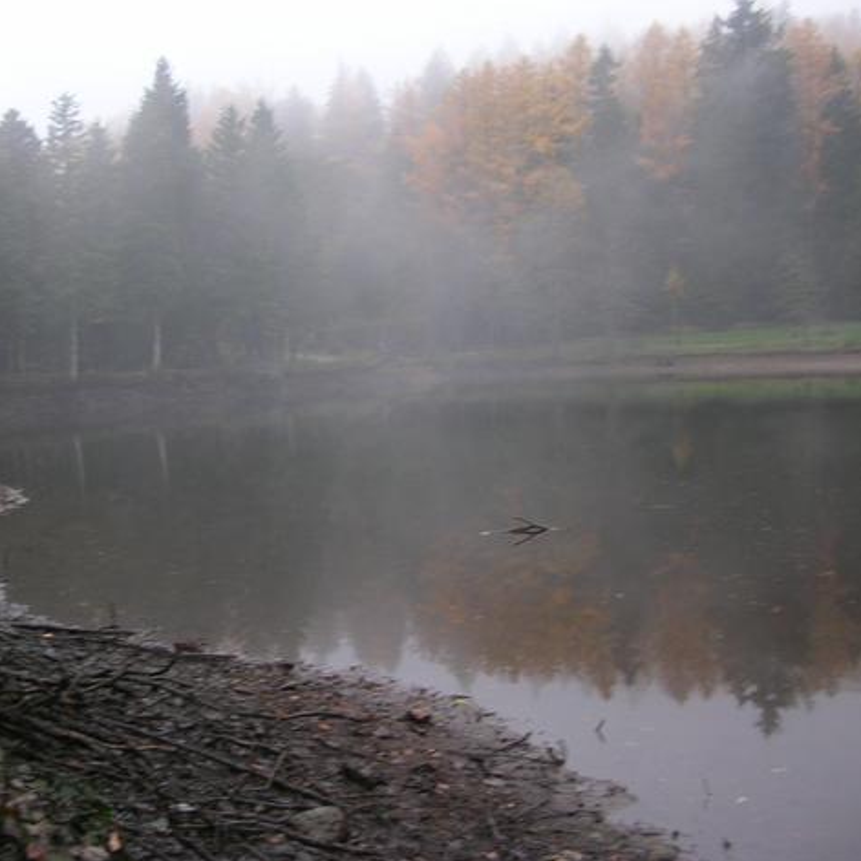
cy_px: 428
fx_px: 1182
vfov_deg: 40.0
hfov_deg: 40.0
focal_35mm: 42
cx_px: 377
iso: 56
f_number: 2.8
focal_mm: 5.8
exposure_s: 1/30
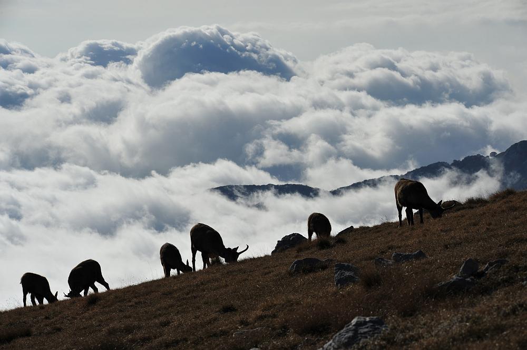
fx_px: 2194
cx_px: 264
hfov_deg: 13.7
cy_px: 175
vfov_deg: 9.1
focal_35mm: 150
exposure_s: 1/800
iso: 250
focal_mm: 150
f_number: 16
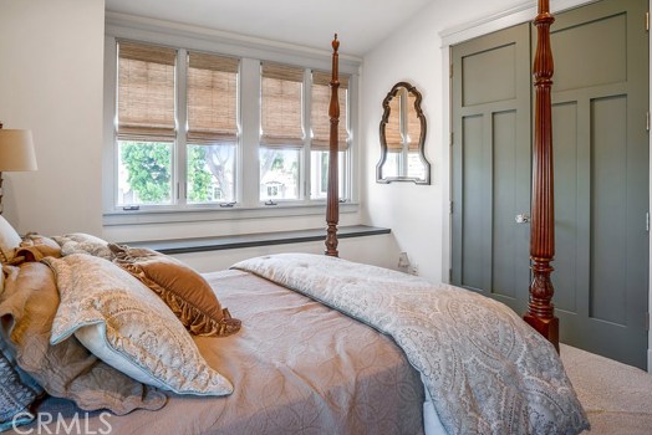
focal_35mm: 22
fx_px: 399
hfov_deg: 78.5
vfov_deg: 56.9
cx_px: 310
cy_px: 175
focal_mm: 18
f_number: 8
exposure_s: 1/40
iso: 125
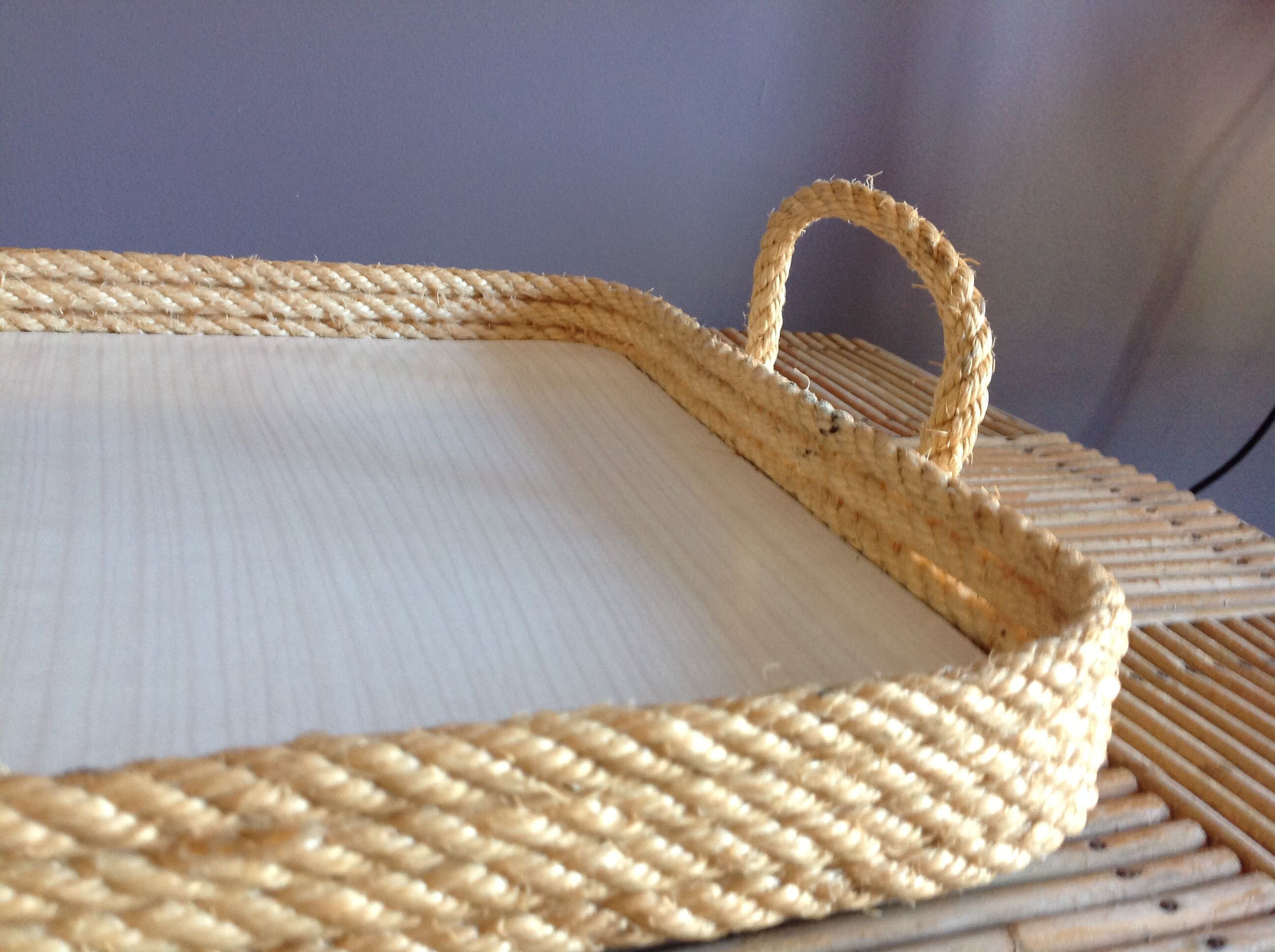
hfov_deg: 52.7
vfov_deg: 40.6
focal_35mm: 35
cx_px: 638
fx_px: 1287
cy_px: 476
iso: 125
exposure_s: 1/15
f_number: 2.4
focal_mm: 4.28
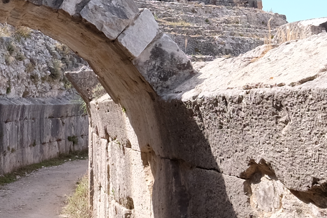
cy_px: 64
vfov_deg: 19.9
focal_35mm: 68
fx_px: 618
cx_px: 41
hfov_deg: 28.6
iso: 200
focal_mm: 10
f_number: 5.6
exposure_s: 1/300
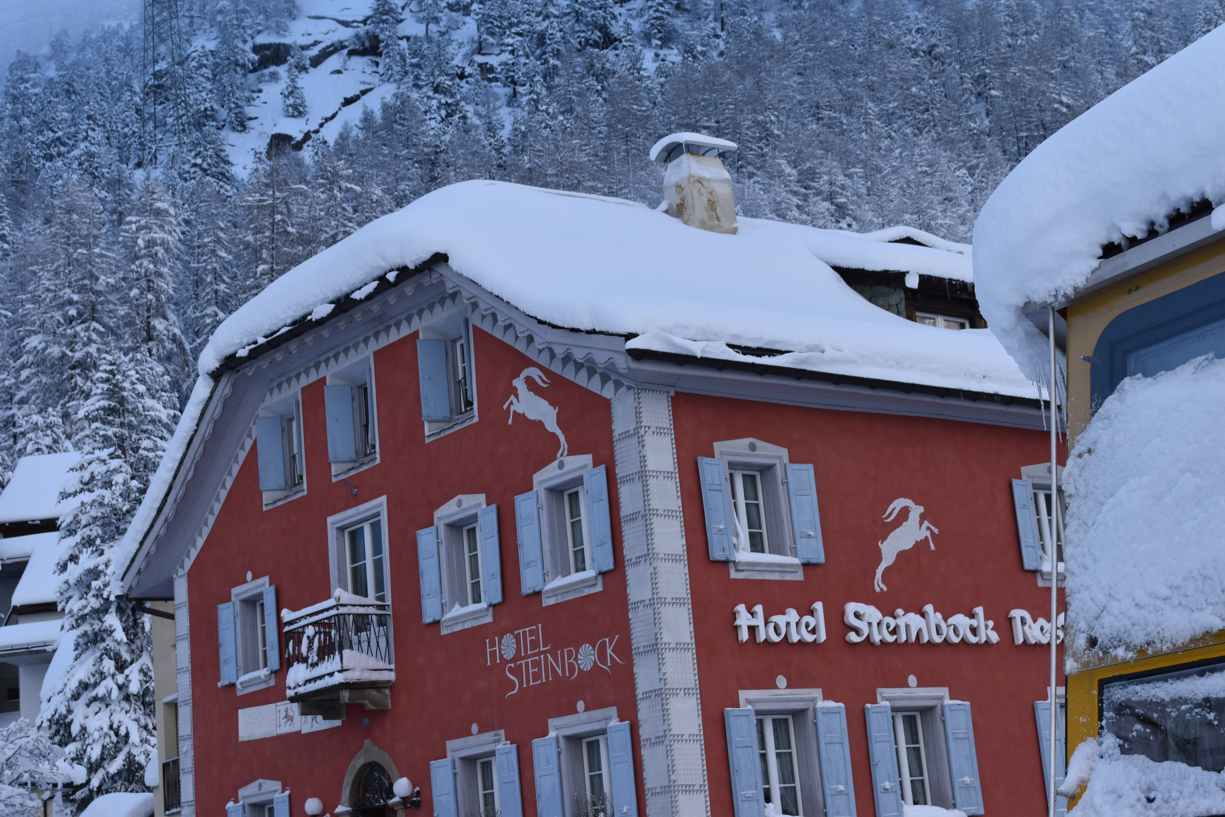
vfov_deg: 23.8
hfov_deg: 35.1
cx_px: 612
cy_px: 408
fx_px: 1939
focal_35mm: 57
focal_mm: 38
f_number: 8
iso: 250
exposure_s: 1/250
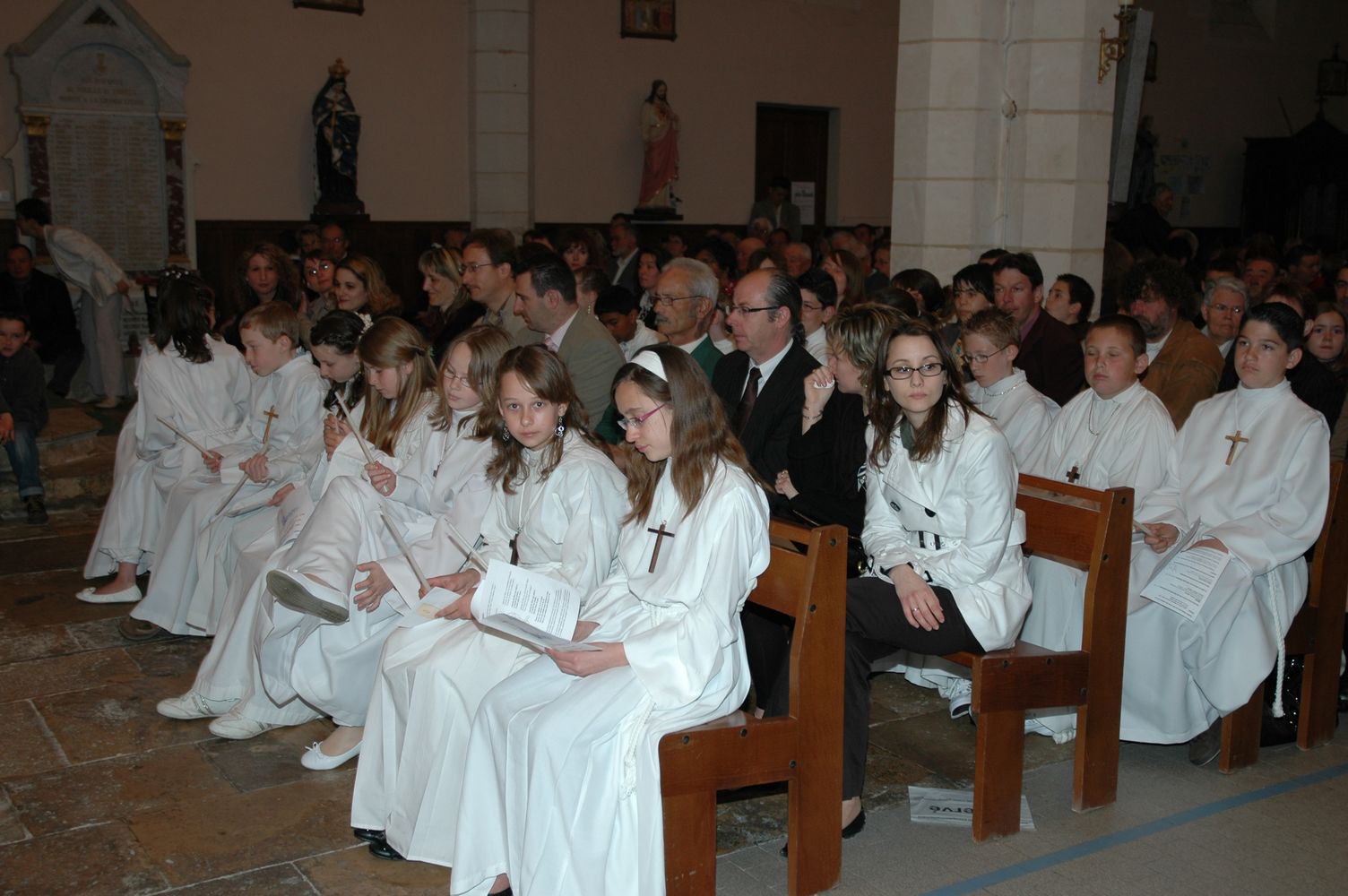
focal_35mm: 40
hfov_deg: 48.0
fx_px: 1515
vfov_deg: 33.0
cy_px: 448
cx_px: 674
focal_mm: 27
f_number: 3.8
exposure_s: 1/50
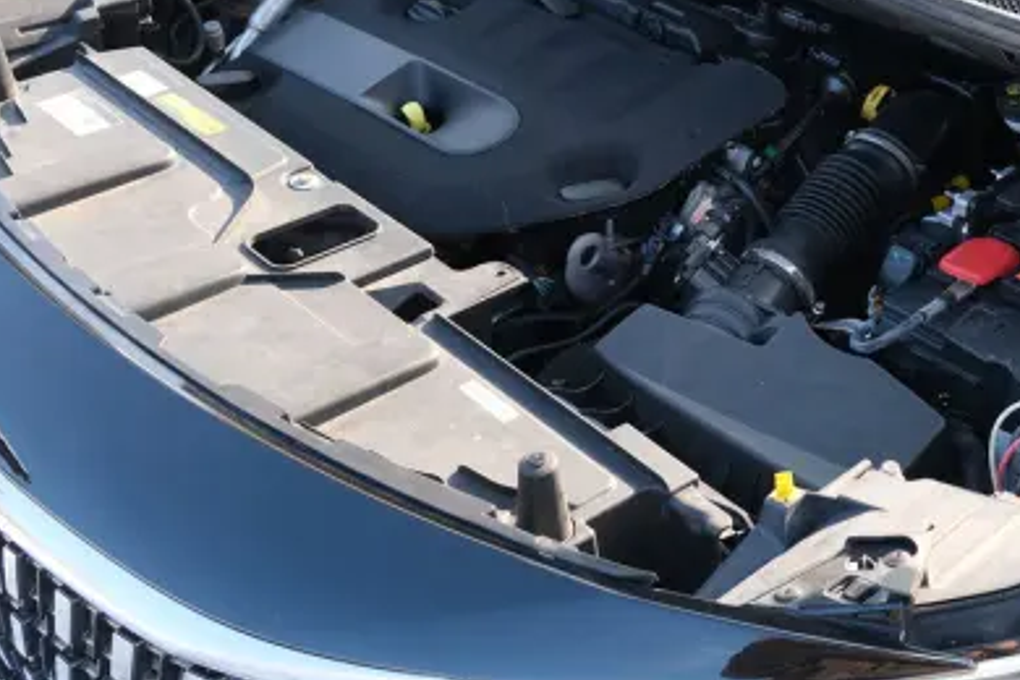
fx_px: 1672
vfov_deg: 22.9
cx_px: 764
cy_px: 214
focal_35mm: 59
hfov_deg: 33.3
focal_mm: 24.3
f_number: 5
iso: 320
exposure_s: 1/150
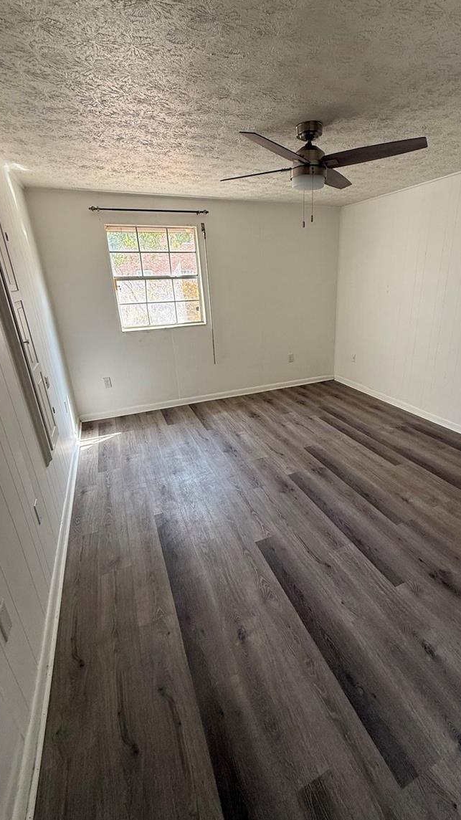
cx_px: 266
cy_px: 406
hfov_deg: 66.7
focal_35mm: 16
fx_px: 348
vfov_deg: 99.4
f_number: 2.2
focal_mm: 2.22
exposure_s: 1/99
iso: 160
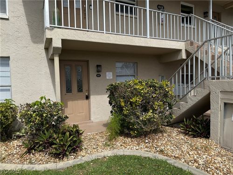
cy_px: 88
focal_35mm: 24
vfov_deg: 56.8
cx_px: 116
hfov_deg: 71.6
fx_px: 162
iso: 80
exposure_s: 1/7353
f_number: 1.78
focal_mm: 6.76
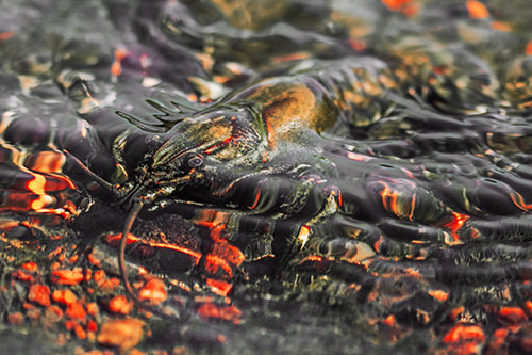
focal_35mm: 210
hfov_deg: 9.8
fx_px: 3102
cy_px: 178
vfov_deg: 6.5
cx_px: 266
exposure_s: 1/250
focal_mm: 210
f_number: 6.3
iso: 180
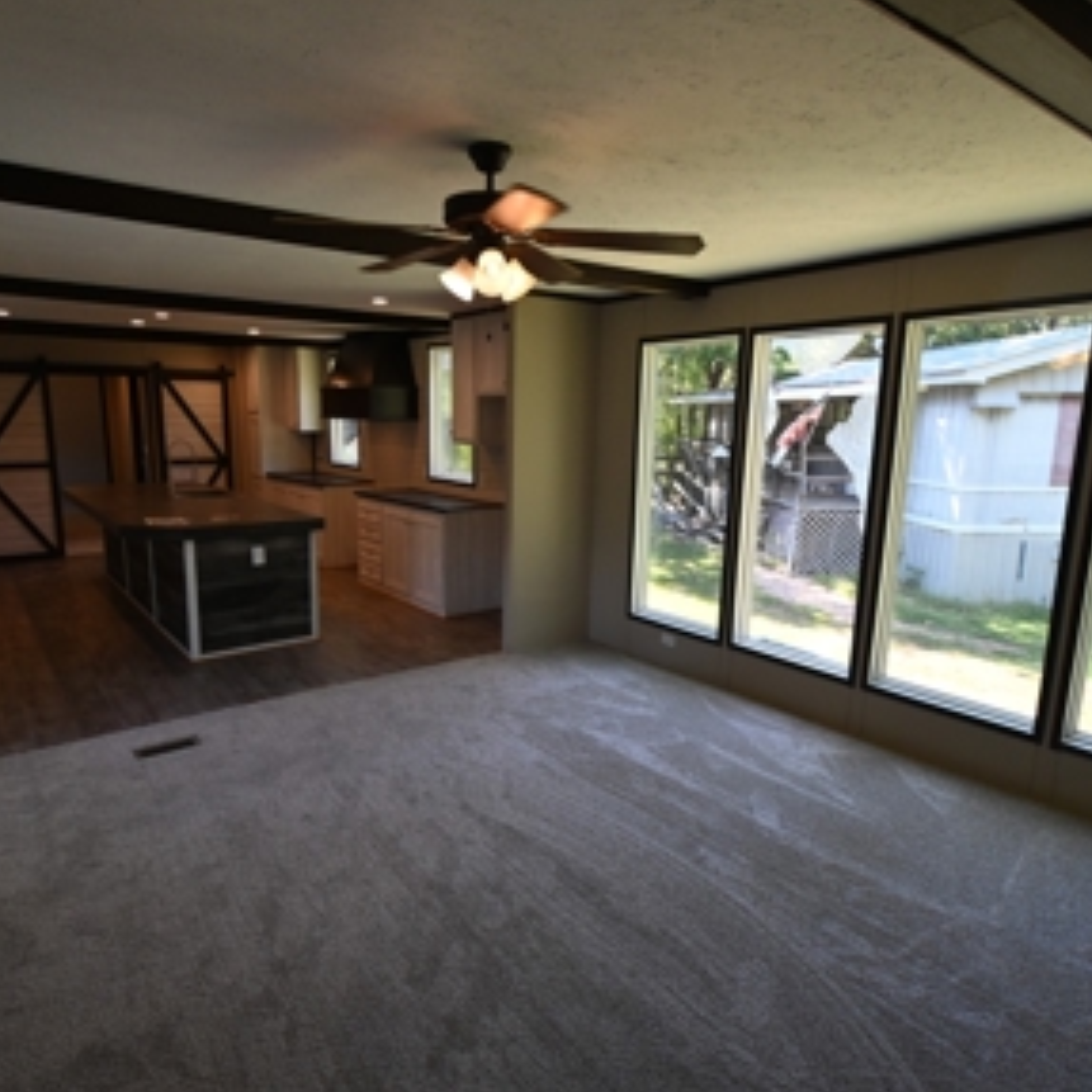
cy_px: 557
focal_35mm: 20
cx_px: 498
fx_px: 714
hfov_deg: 74.7
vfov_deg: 74.8
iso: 400
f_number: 4.5
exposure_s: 1/125
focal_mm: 10
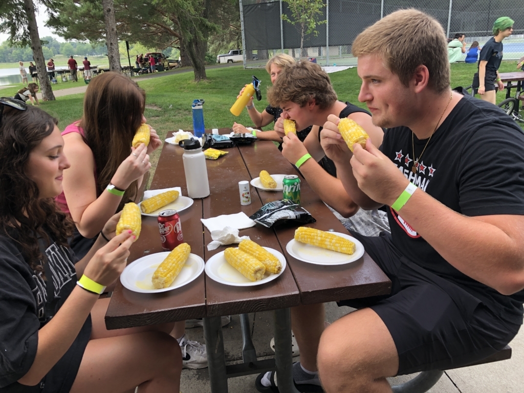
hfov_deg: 63.4
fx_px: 424
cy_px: 196
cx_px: 262
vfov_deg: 49.7
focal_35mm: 28
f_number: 1.8
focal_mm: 3.99
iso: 20
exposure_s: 1/243
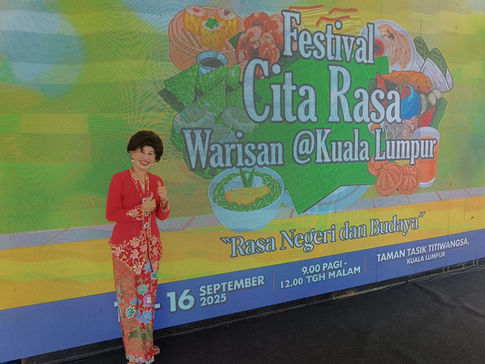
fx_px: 378
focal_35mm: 27
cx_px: 242
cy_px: 182
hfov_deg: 65.3
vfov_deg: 51.4
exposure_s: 1/100
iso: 131
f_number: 1.9
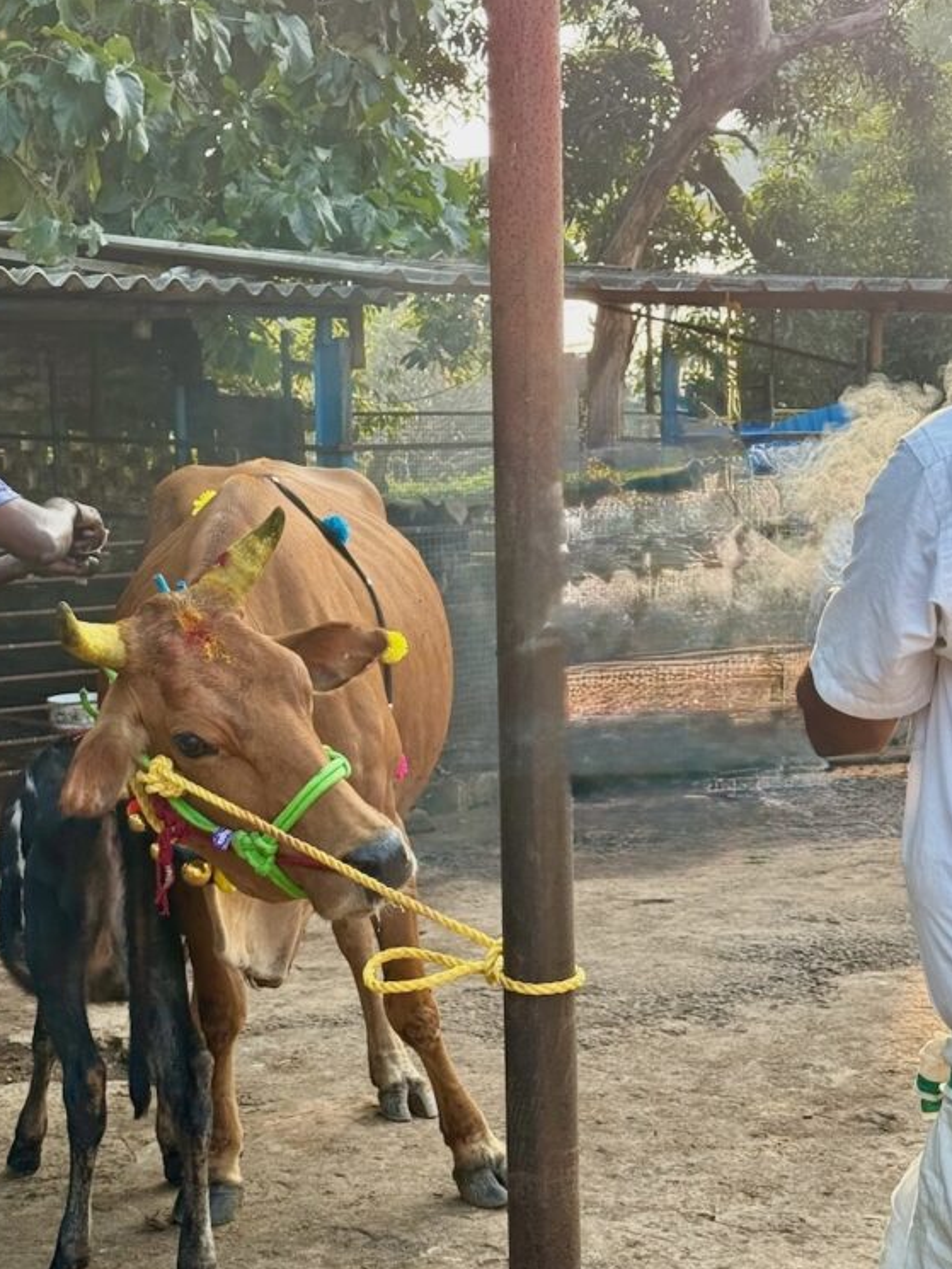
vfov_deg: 29.4
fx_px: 2419
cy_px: 566
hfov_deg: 22.2
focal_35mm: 66
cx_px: 361
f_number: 1.78
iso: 80
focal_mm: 6.76
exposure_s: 1/669
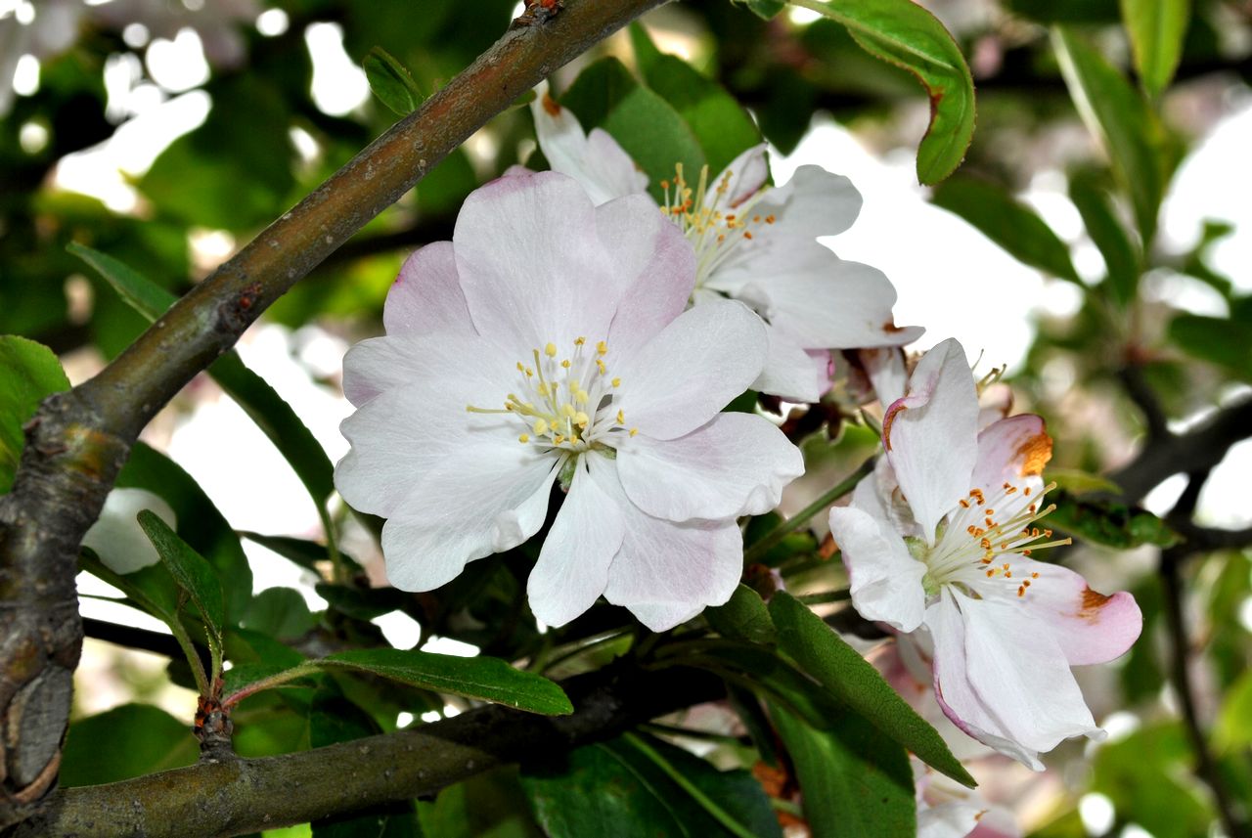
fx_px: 2612
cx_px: 626
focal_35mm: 75
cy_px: 419
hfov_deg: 27.0
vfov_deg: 18.2
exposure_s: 1/200
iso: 100
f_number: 13
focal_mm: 50
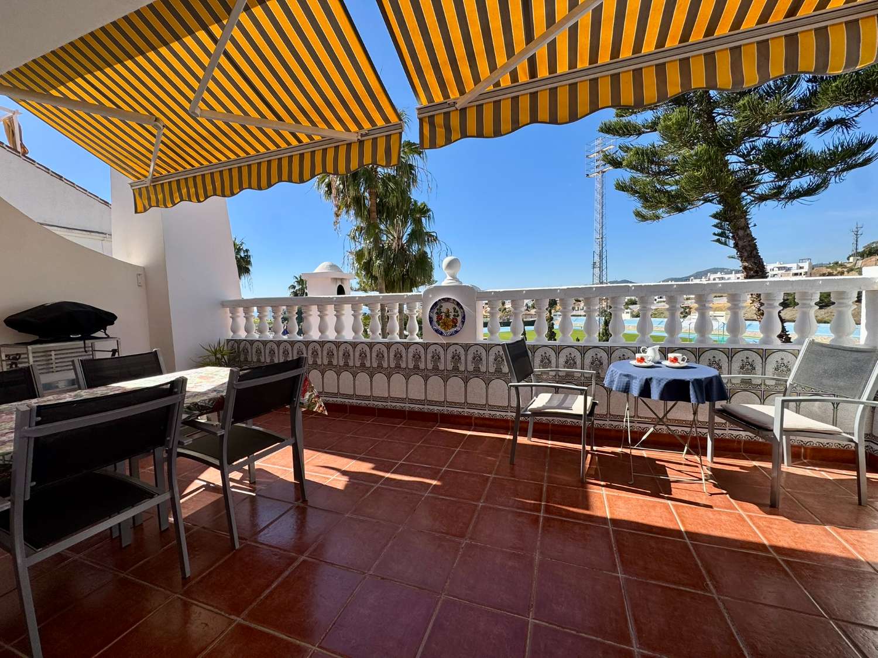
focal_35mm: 14
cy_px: 329
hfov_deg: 102.1
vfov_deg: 85.7
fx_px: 355
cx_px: 439
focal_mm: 2.22
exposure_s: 1/1637
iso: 50
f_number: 2.2
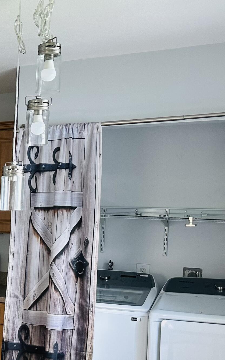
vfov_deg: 35.1
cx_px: -125
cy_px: 255
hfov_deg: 19.4
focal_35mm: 57
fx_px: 559
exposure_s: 1/60
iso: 250
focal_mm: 6.86
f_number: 1.78
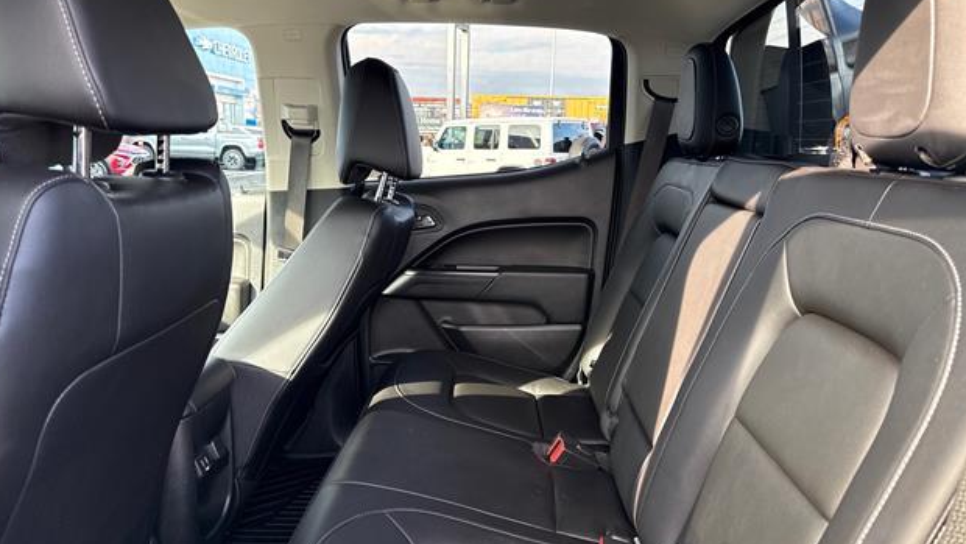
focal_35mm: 27
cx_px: 481
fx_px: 692
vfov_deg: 42.9
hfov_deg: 69.9
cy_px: 279
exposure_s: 1/90
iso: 200
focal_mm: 6.76
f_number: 1.78
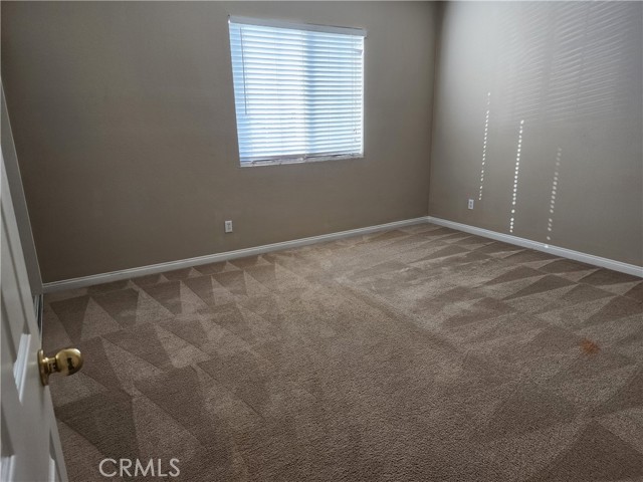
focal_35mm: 23
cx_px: 322
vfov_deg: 58.9
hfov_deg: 73.9
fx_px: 427
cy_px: 241
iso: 200
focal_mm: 6.4
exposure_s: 1/120
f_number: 1.8
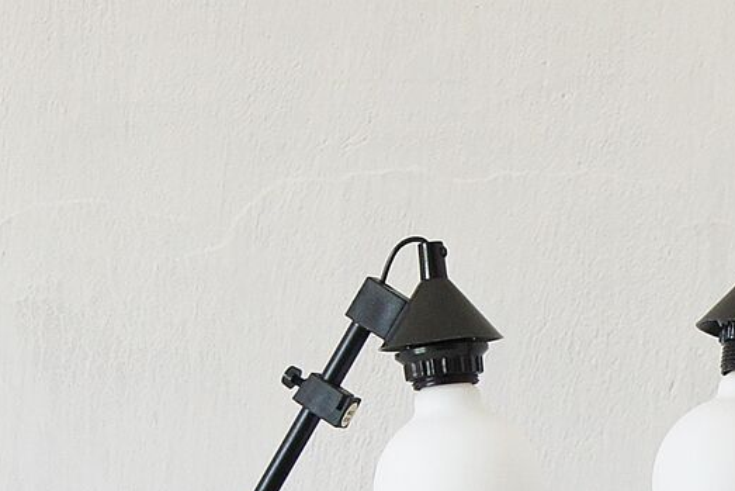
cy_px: 724
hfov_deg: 8.0
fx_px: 5267
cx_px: 653
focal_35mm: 258
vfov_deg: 5.3
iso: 400
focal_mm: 45
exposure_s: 1/80
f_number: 5.6
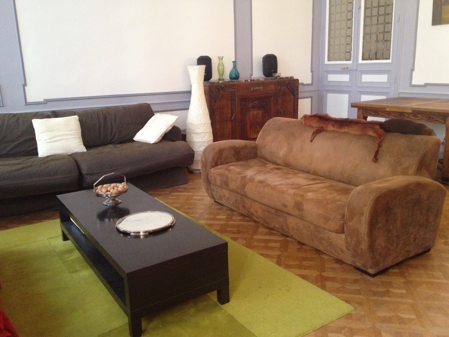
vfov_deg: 40.7
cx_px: 224
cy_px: 168
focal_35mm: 35
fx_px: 454
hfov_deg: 52.6
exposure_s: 1/20
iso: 250
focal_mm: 4.28
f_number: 2.4
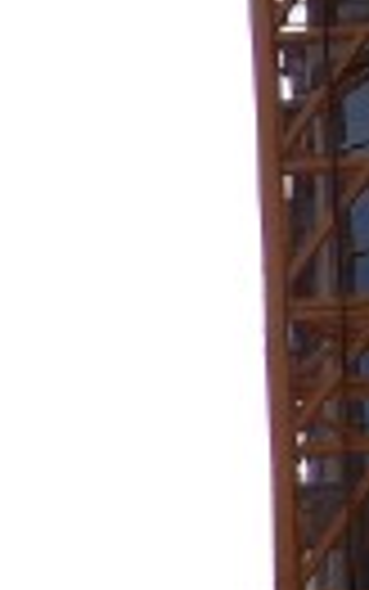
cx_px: -243
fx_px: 1929
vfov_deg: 17.2
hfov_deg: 10.4
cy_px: 509
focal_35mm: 120
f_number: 5.6
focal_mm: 5.6
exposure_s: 1/350
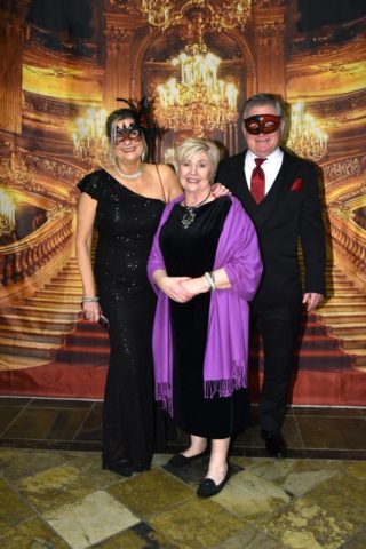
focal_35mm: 34
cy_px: 274
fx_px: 518
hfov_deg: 38.9
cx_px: 183
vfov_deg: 55.8
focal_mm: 34
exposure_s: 1/60
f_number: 6.3
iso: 1600
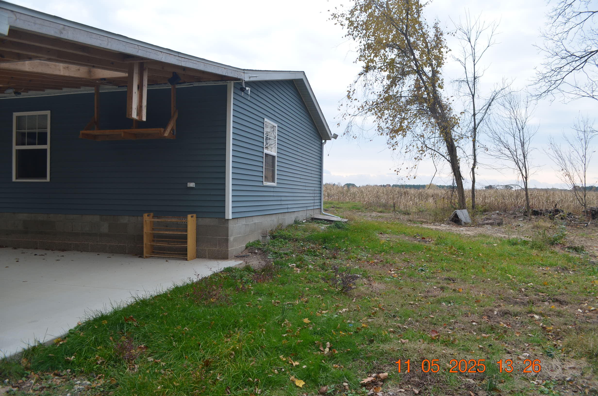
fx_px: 448
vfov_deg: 47.7
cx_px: 299
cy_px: 198
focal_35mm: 27
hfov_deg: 67.5
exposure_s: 1/125
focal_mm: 18
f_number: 5.6
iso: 320
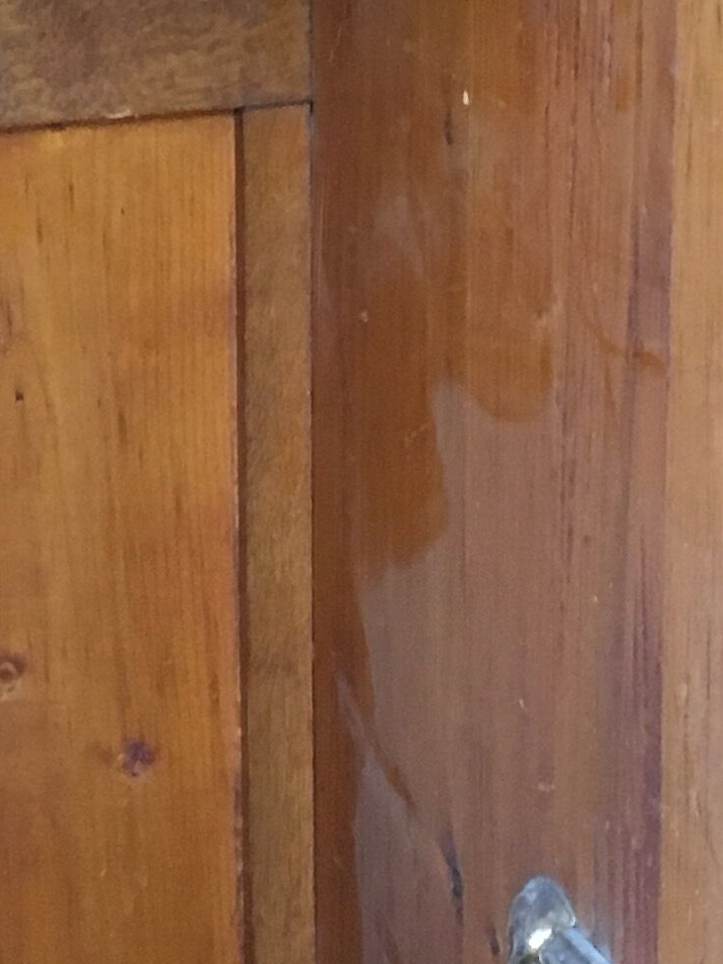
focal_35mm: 120
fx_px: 3340
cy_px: 259
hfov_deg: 12.3
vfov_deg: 16.3
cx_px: 84
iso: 250
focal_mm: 4.15
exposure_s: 1/33
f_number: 2.2
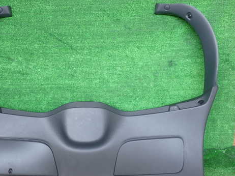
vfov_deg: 36.7
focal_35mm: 39
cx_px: 83
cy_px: 99
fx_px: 265
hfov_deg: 47.3
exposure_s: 1/60
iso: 125
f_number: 2.3
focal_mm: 5.4
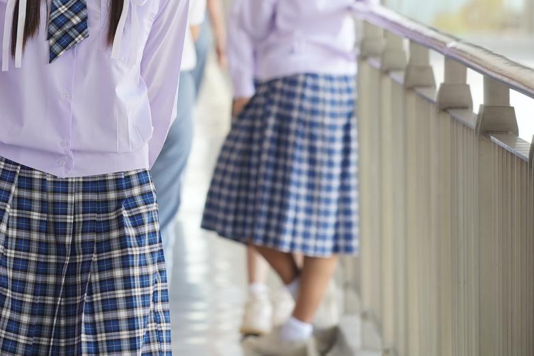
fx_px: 4656
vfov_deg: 4.4
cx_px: -36
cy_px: -19
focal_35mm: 314
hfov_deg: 6.5
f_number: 5
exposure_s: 1/160
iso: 400
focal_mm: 145
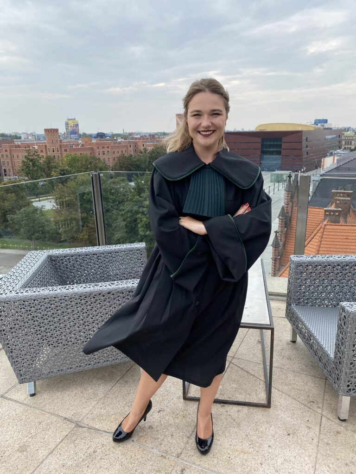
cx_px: 178
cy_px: 237
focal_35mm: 26
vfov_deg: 67.3
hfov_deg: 53.1
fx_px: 357
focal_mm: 4.25
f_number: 1.8
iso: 32
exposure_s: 1/871
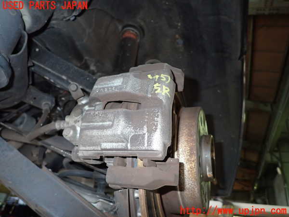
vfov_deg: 54.9
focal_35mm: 25
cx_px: 144
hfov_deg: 69.4
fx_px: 209
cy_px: 108
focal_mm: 4.5
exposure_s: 1/30
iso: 400
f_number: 5.6
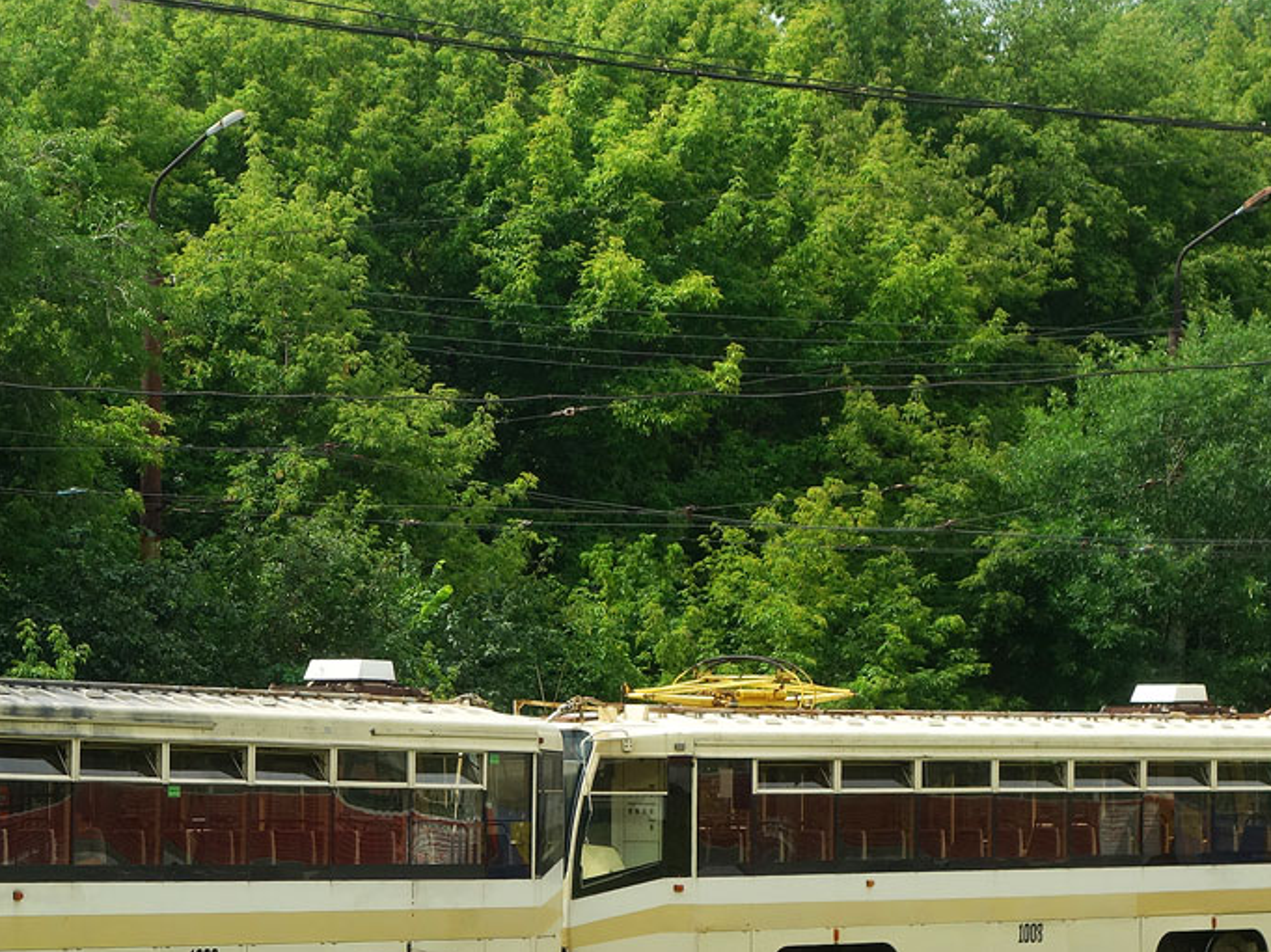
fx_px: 4845
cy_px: 529
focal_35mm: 132
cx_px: 414
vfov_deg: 11.2
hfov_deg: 14.9
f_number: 5.6
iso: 125
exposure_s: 1/400
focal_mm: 29.15
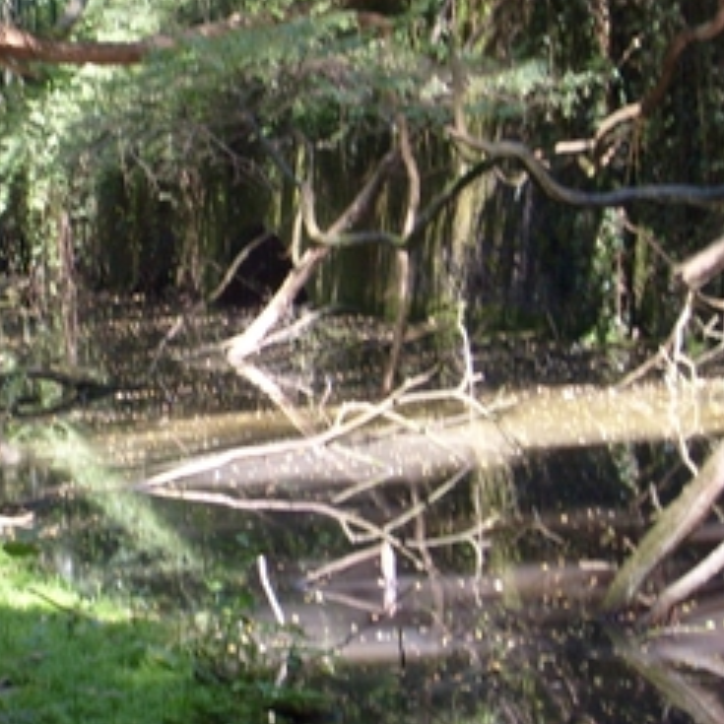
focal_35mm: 132
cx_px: 145
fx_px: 3123
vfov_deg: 13.2
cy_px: 298
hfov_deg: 13.2
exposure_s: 1/90
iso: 80
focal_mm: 10.3
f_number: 3.6
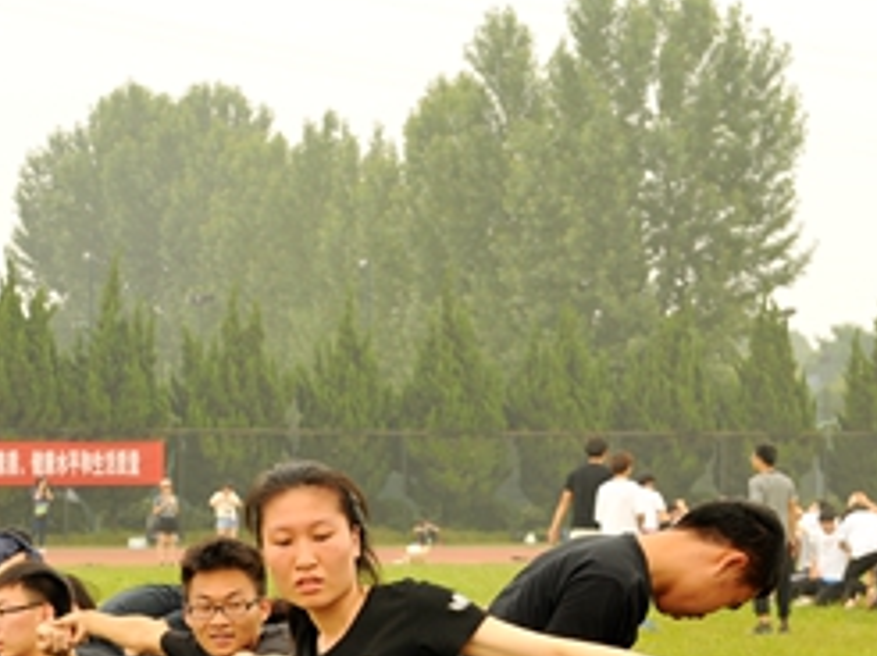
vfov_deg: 12.0
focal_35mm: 122
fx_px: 3088
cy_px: 704
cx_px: 296
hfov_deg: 16.1
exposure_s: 1/250
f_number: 6.3
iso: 320
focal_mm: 52
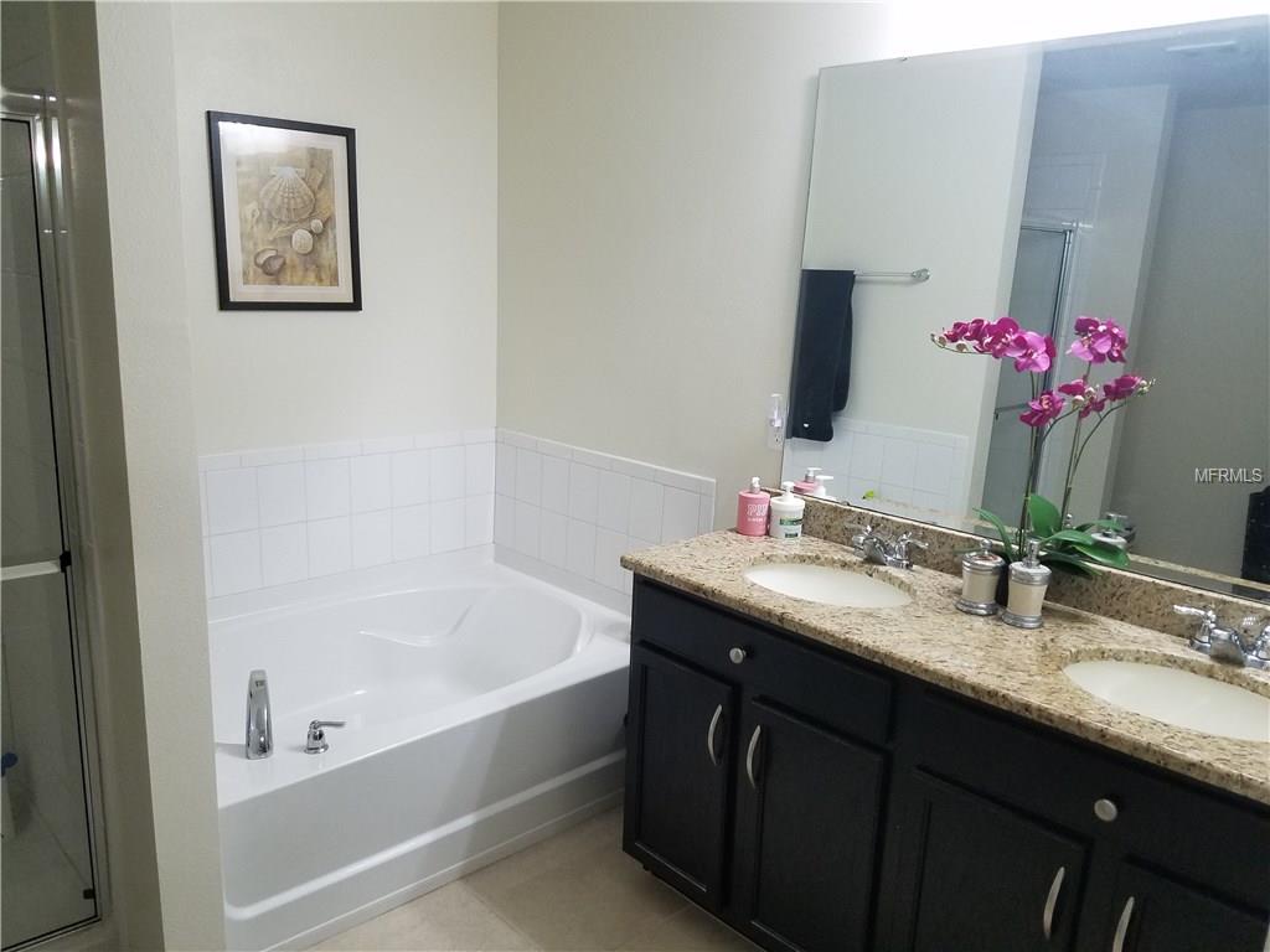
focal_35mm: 26
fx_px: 954
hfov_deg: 67.3
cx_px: 635
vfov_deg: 53.1
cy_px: 476
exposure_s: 1/60
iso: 160
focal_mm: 4.2
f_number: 1.7
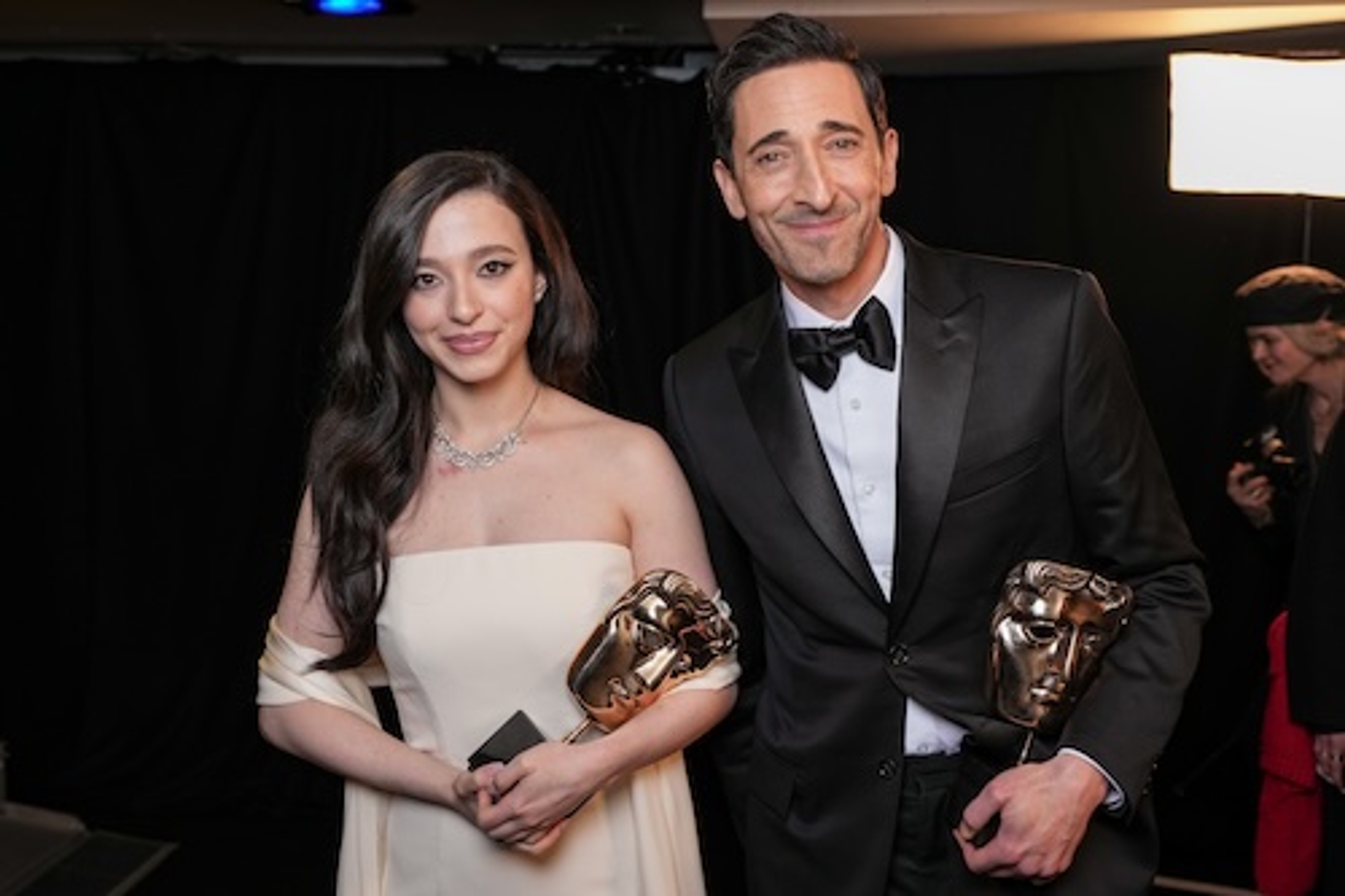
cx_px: 672
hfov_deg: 54.5
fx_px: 1307
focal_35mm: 35
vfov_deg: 37.8
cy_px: 448
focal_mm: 35
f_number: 4
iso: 640
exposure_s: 1/200
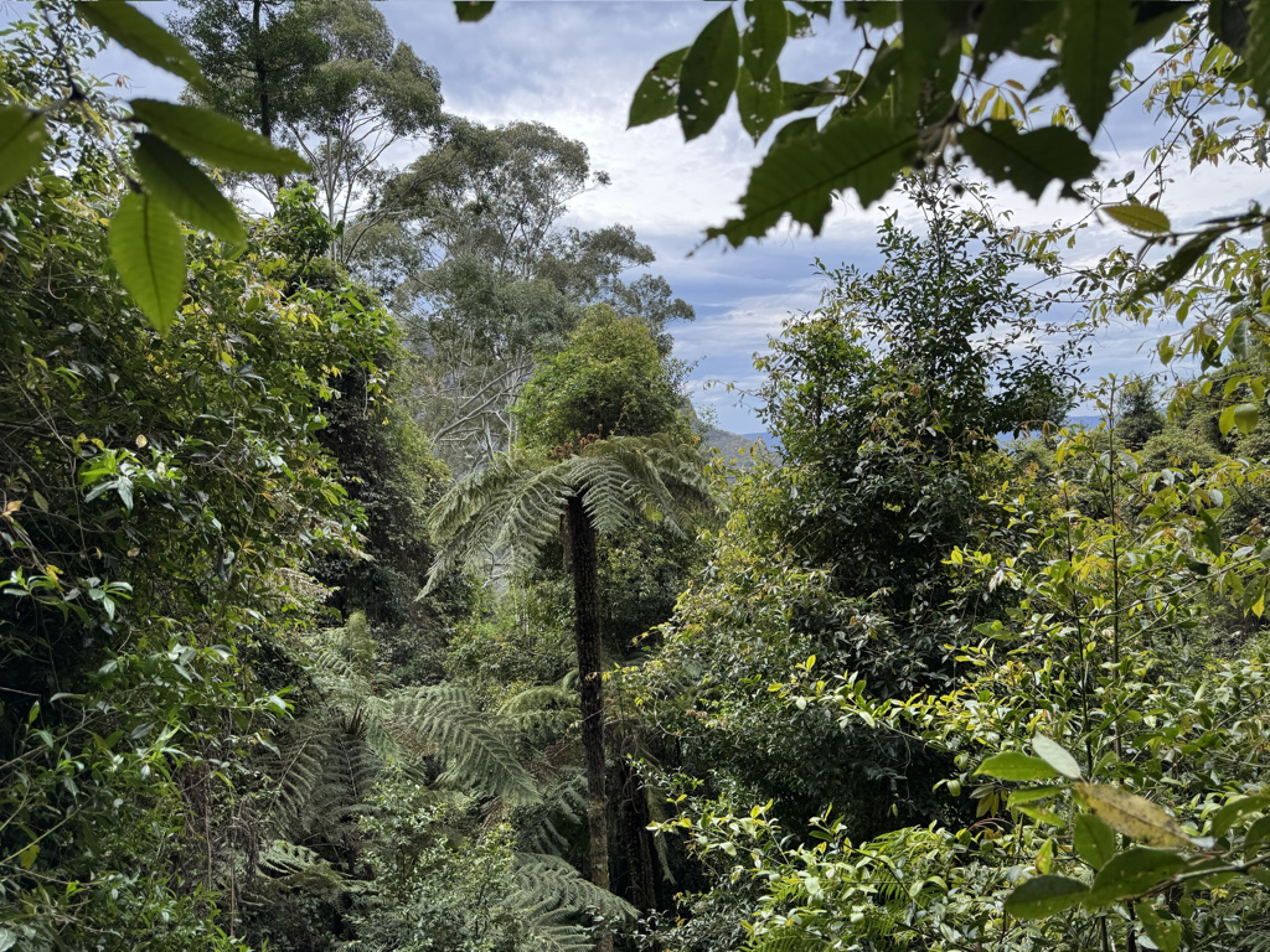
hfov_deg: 71.6
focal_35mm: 24
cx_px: 635
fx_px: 881
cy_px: 476
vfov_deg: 56.8
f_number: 1.78
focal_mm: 6.76
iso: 80
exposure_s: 1/966
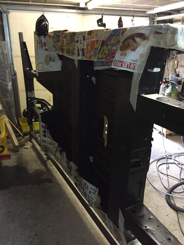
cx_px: 92
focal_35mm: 29
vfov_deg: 61.7
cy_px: 122
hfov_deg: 48.2
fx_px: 206
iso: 250
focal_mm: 4.15
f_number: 2.2
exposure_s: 1/25
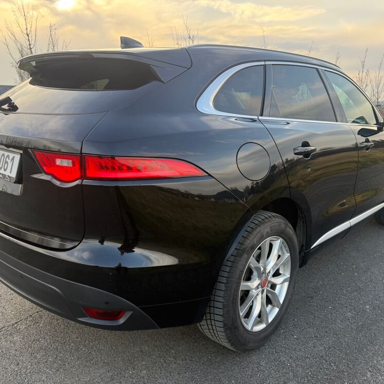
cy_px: 192
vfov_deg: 55.6
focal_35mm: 29
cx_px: 206
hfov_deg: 55.6
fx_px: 364
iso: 100
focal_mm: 6.76
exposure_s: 1/481
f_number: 1.78
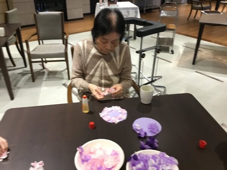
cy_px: 85
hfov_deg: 58.4
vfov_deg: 45.4
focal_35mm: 31
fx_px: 203
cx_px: 114
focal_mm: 3.3
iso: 125
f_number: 2.4
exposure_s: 1/30
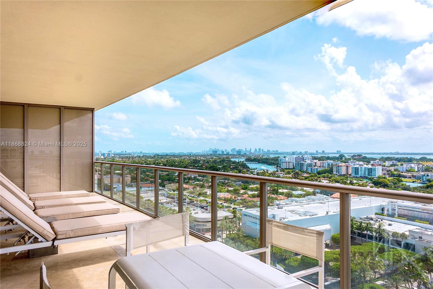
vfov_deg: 53.1
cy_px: 144
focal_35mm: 24
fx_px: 289
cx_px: 216
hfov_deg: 73.8
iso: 500
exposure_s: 1/2500
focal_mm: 16
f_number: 7.1
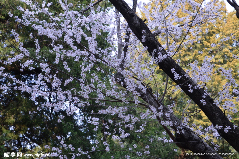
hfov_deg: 28.1
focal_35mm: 72
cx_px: 120
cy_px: 80
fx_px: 478
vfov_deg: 18.9
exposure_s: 1/250
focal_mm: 48
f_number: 11
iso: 1000
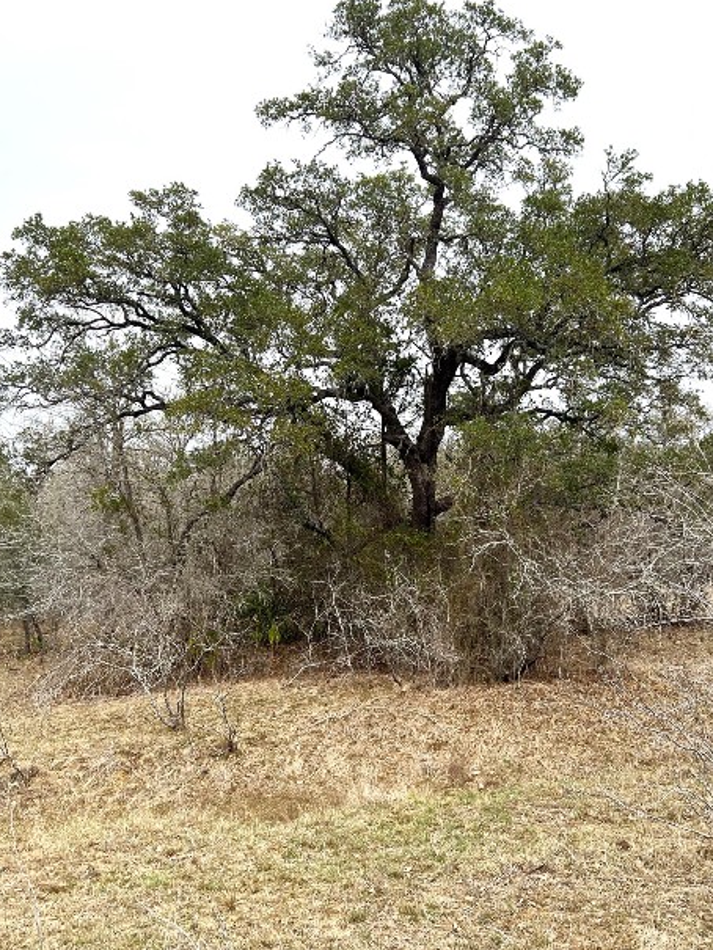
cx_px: 377
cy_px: 455
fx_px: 906
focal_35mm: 33
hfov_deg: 42.9
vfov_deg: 55.3
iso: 50
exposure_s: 1/1488
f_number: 1.5
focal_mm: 5.7
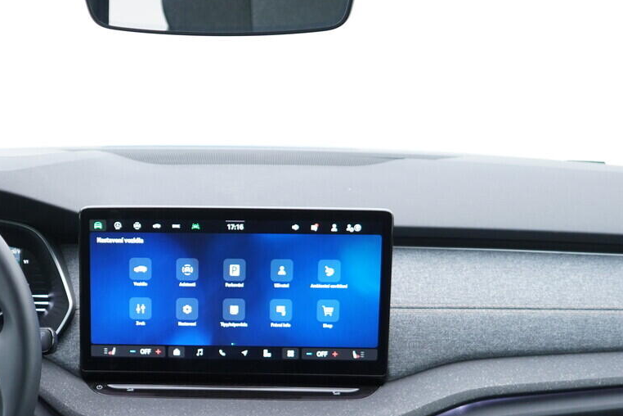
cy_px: 376
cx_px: 179
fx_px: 1177
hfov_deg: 29.3
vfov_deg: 19.6
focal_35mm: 68
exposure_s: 1/40
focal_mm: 24
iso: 200
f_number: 2.8
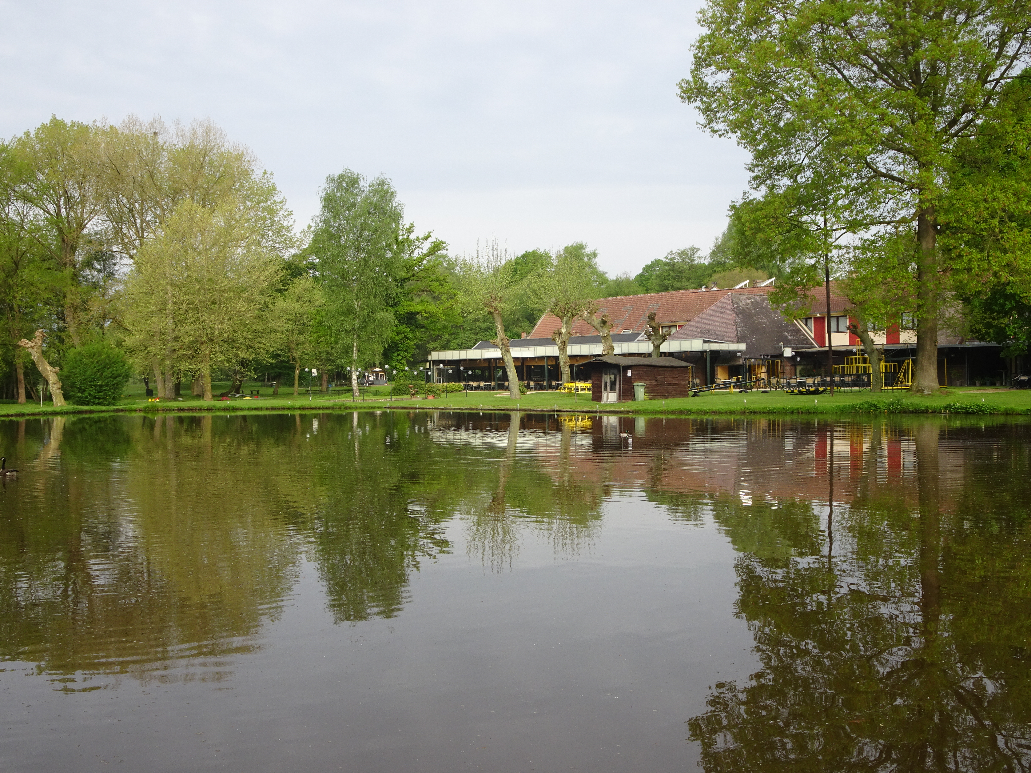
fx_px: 1102
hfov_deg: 50.1
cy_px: 386
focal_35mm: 37
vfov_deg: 38.7
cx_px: 516
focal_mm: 6.37
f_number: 4
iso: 80
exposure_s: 1/200
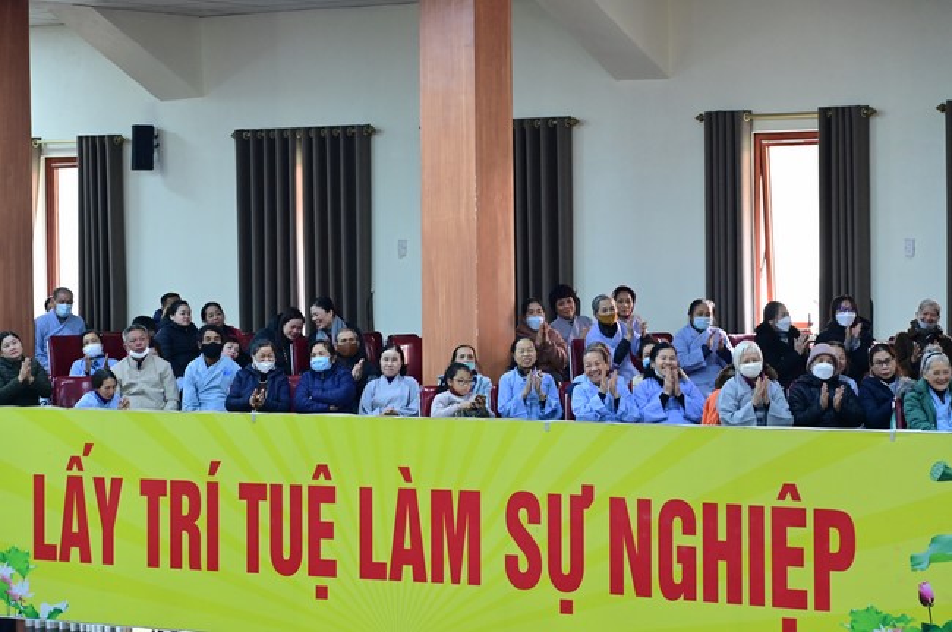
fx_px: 3170
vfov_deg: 11.4
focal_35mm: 120
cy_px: 316
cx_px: 476
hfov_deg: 17.1
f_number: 5.6
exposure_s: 1/100
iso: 5000
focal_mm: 120
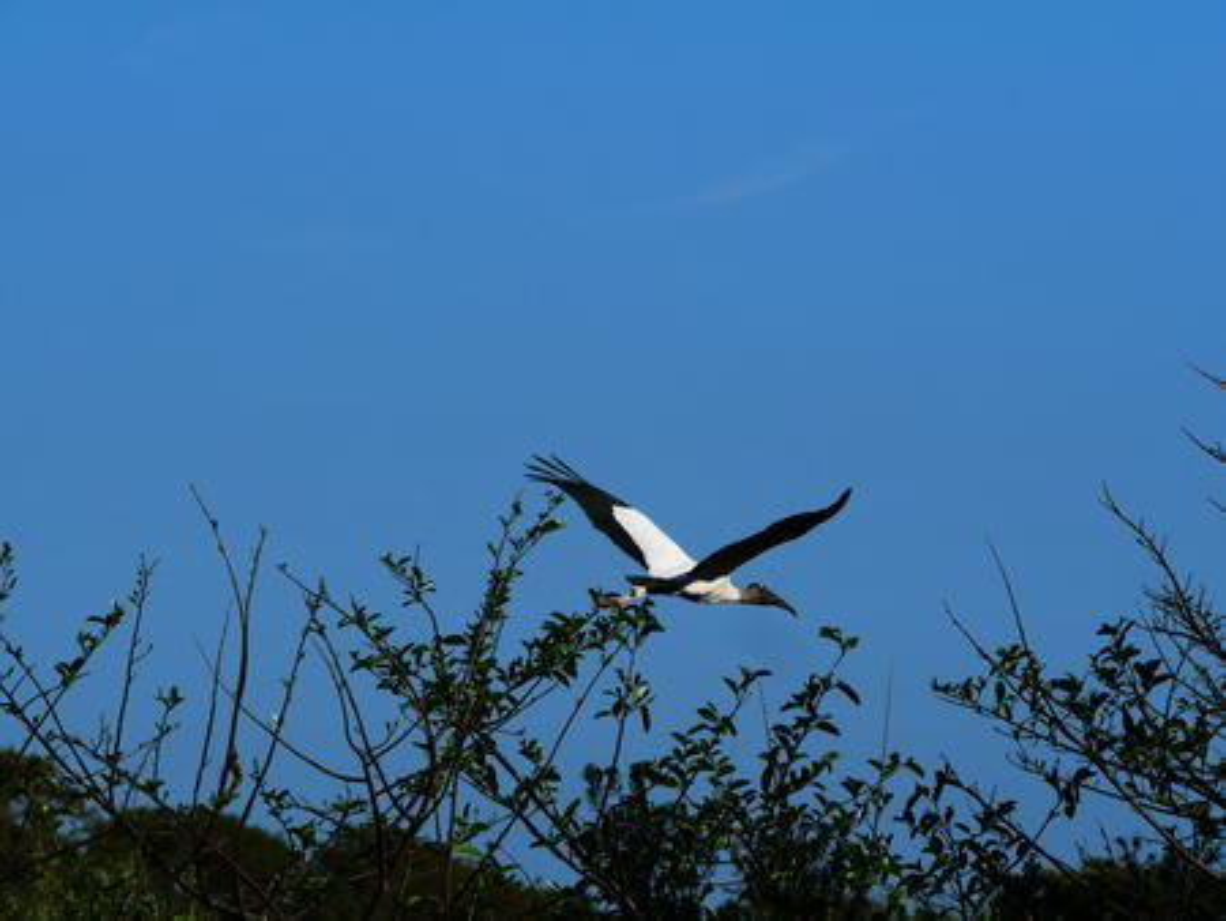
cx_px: 613
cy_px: 460
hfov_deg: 6.1
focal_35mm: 324
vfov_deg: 4.6
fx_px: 11481
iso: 200
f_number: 8
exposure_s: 1/1600
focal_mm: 162
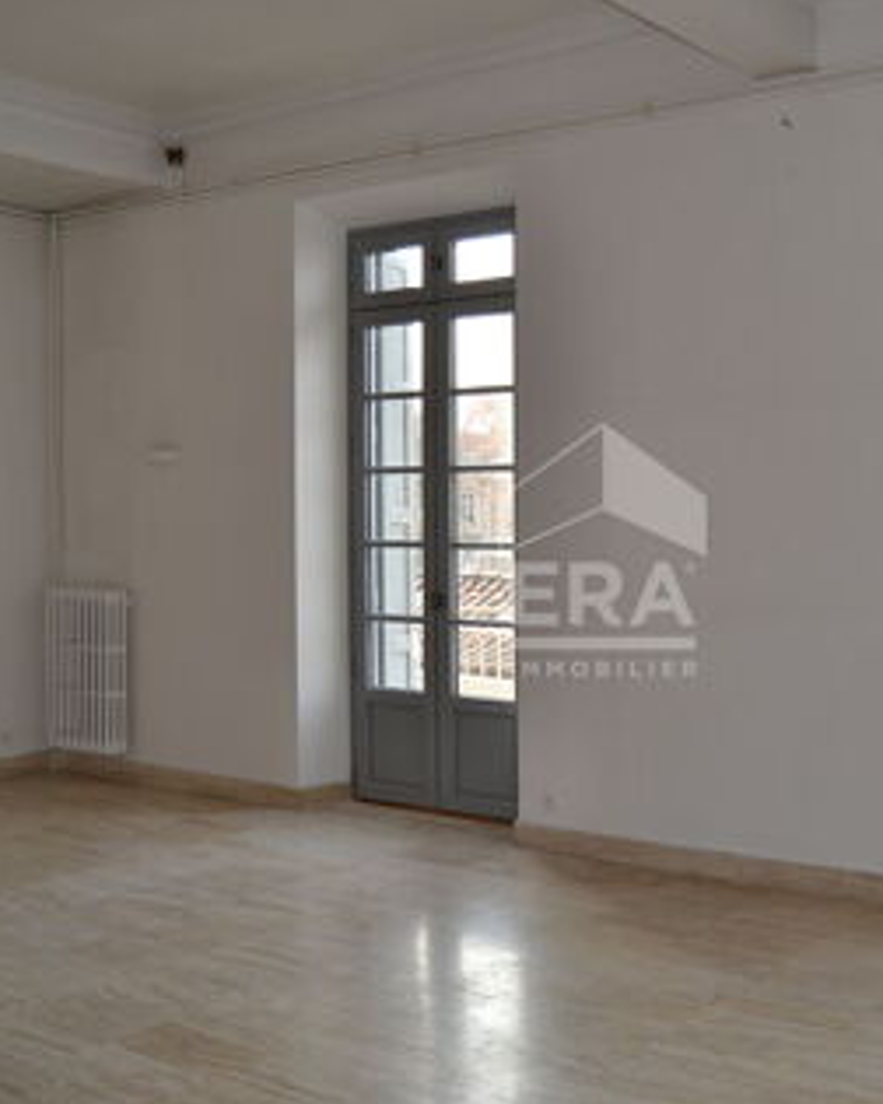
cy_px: 550
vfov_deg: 45.1
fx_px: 1330
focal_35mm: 41
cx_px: 603
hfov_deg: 36.3
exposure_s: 1/125
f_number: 4
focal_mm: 19
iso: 220
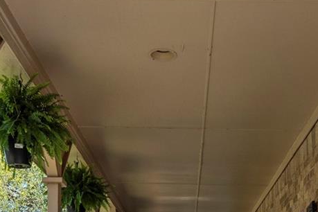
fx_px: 592
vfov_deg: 18.2
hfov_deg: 30.0
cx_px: 193
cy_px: 313
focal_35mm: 67
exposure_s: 1/125
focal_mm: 15
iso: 100
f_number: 8
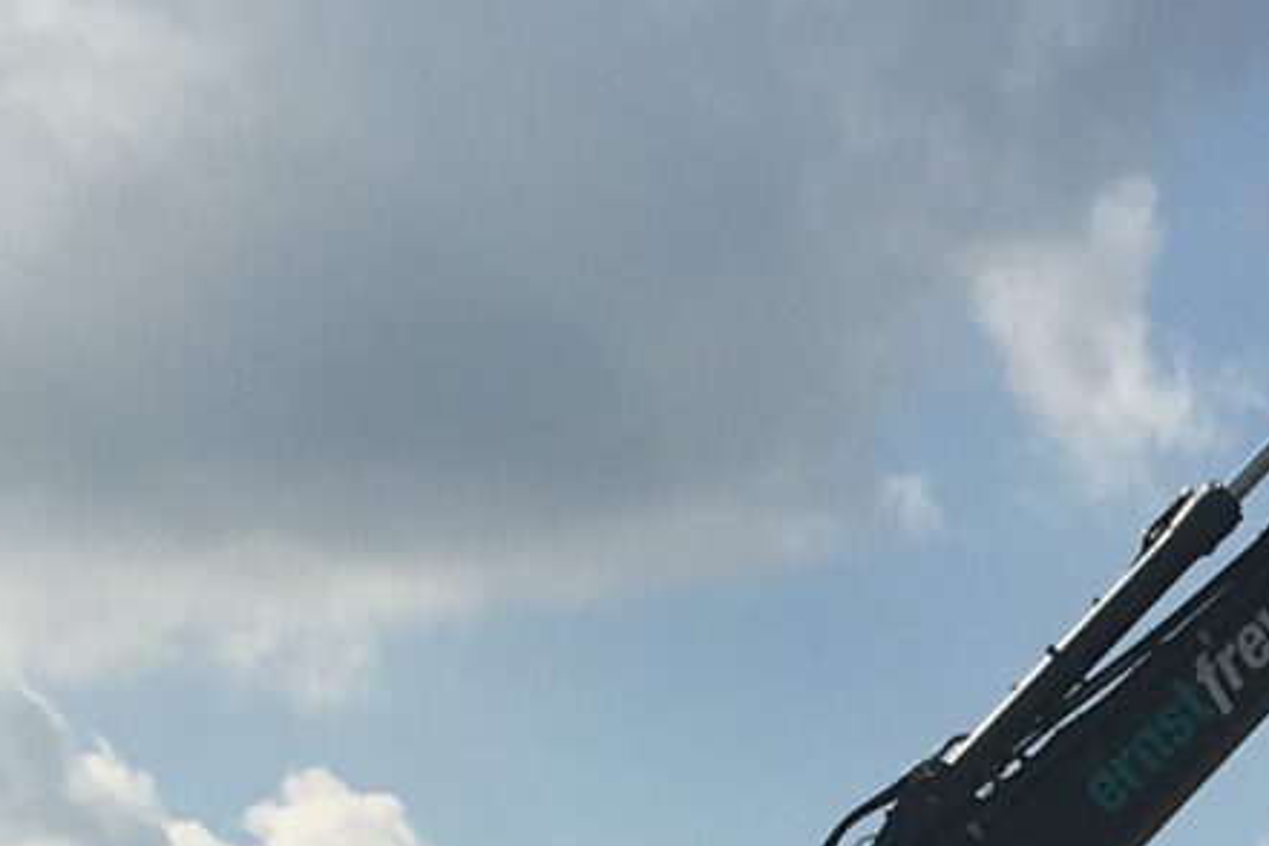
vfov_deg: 7.4
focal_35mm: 175
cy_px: 2026
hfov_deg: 11.6
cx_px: 1289
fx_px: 6168
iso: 25
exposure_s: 1/2849
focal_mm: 4.15
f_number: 2.2
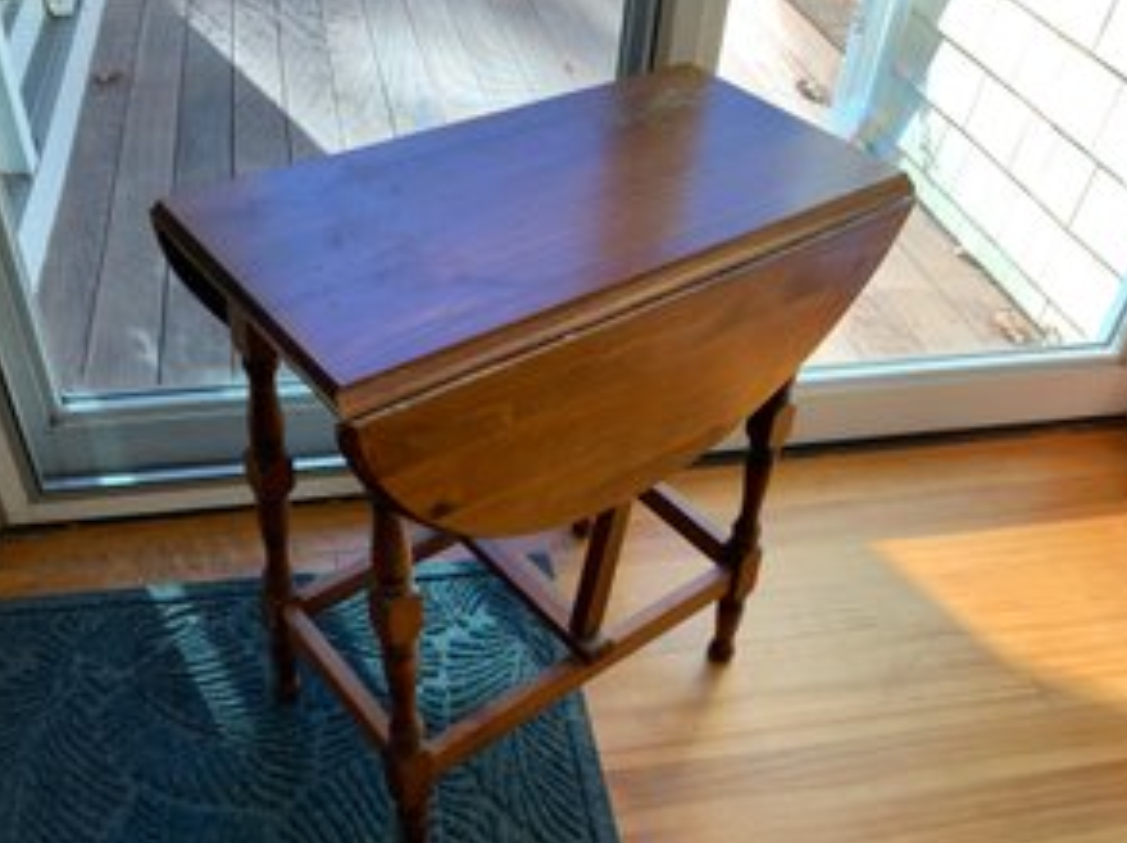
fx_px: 1106
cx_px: 521
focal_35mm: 34
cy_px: 479
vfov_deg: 41.6
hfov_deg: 54.0
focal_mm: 3
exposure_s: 1/122
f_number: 1.8
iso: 25
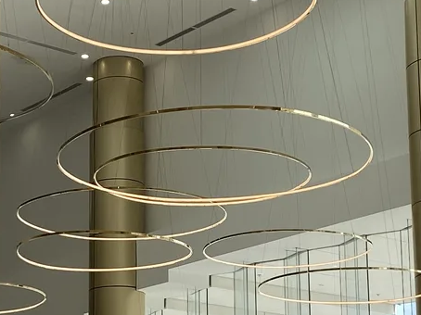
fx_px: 1337
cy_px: 270
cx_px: 139
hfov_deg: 17.8
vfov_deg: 13.4
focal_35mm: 110
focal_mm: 4.25
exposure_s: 1/1182
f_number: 1.8
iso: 32
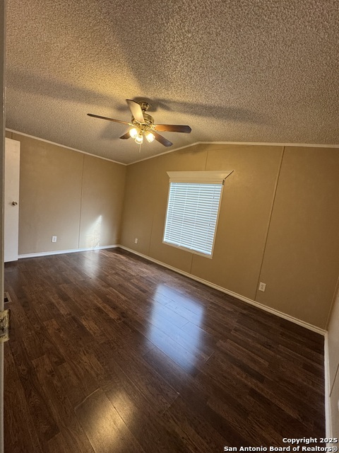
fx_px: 183
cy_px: 226
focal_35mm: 14
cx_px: 170
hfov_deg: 85.7
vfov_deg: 102.1
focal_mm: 2.22
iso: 200
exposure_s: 1/120
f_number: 2.2
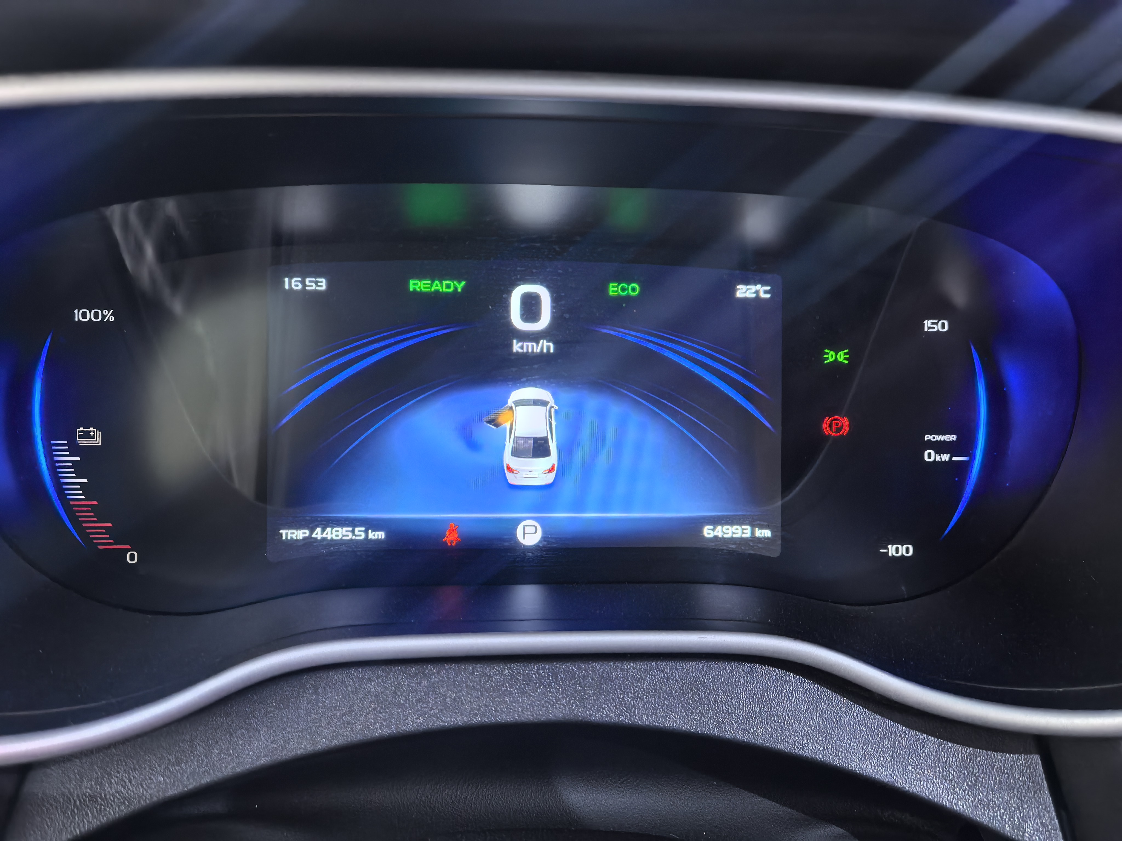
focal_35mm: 27
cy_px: 420
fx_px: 875
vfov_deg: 51.4
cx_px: 561
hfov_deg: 65.3
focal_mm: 5.35
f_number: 1.8
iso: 500
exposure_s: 1/33.3
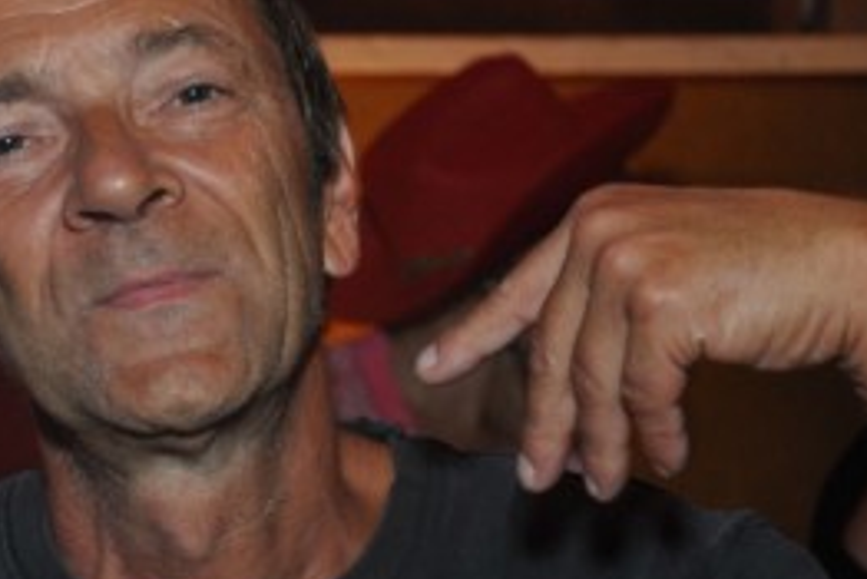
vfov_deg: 9.6
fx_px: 3446
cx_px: 222
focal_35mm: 143
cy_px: 278
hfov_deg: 14.3
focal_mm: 50
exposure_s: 1/60
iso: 800
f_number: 5
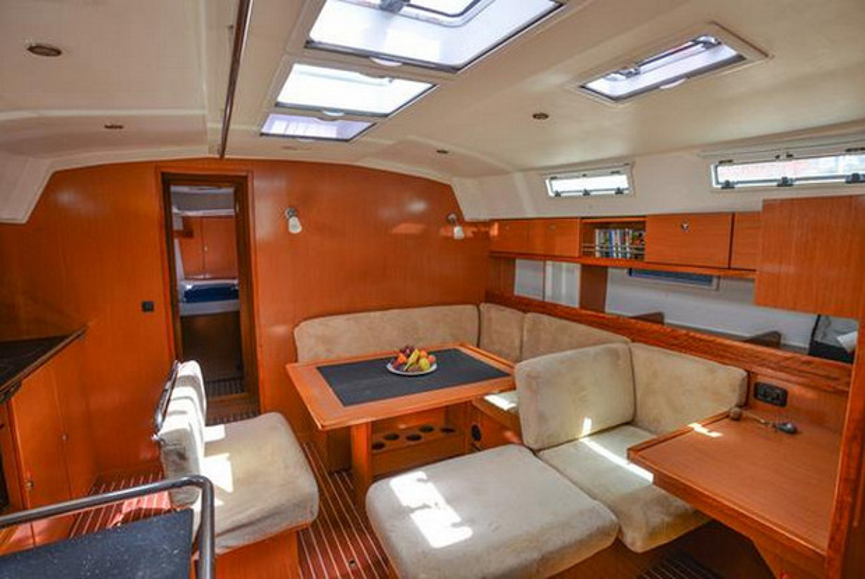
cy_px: 290
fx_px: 409
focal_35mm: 17
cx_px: 432
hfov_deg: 93.2
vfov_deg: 70.6
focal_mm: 17
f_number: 6.3
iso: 500
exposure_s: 1/160
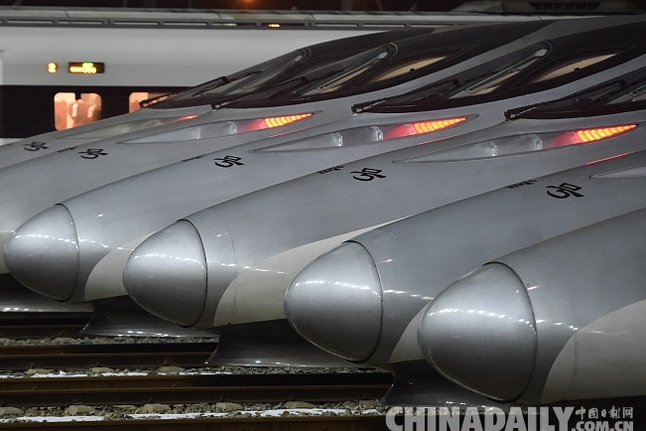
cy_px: 160
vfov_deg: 6.0
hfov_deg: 9.0
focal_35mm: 228
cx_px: 214
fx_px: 4091
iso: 3200
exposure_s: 1/50
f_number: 2.8
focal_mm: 165
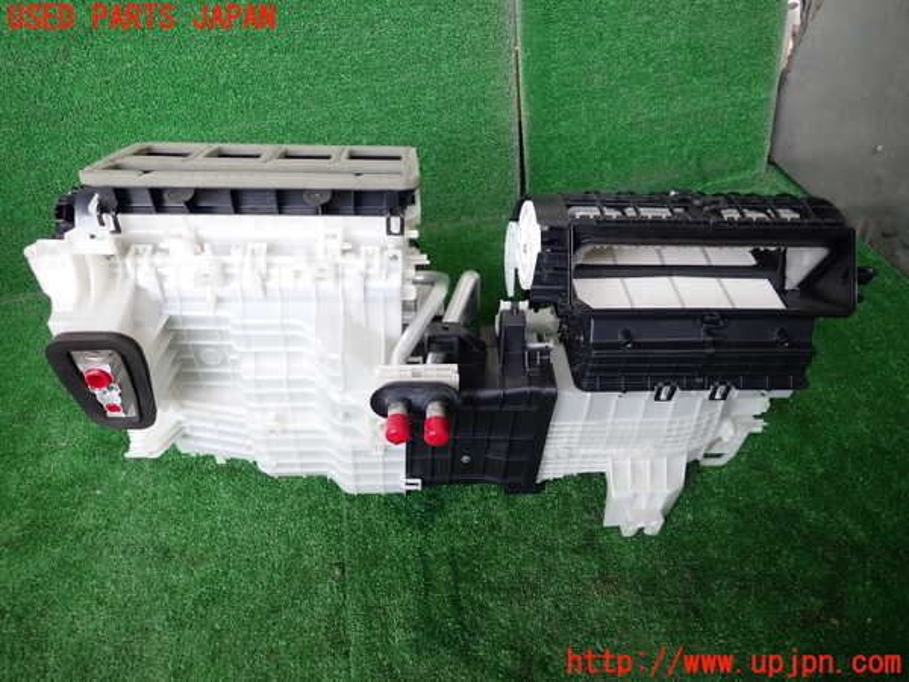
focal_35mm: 25
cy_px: 341
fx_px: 656
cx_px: 454
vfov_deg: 54.9
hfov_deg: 69.4
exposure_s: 1/125
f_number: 2
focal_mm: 4.5
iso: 200
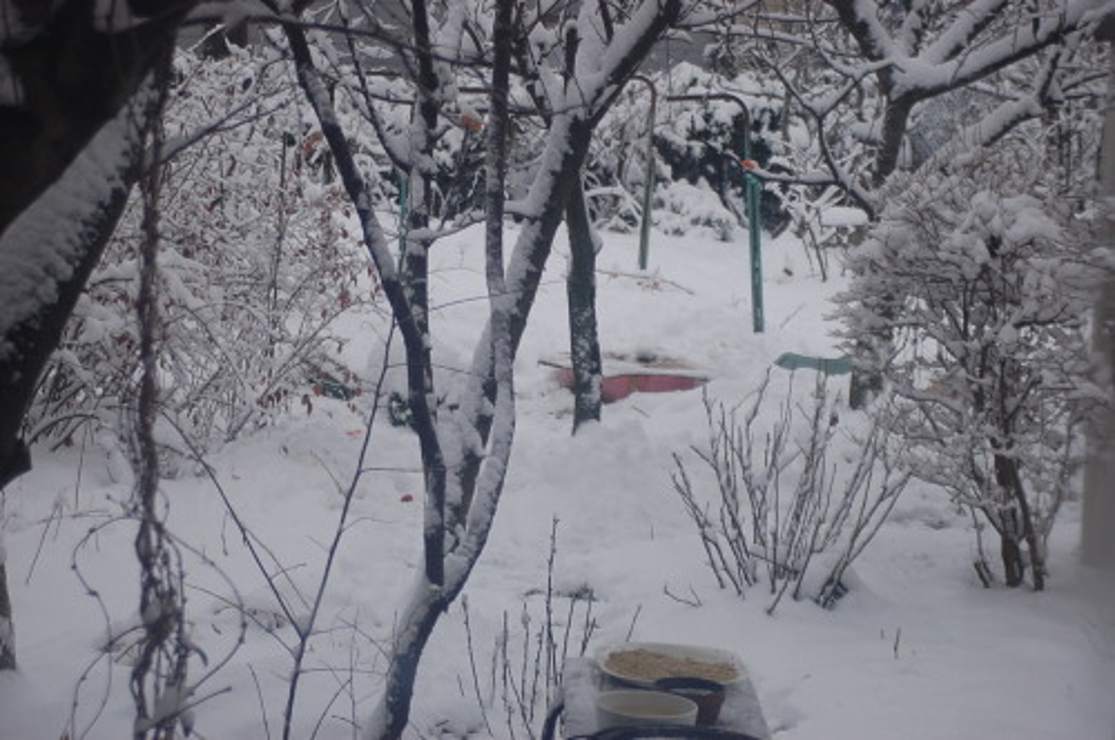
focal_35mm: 84
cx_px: 558
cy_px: 370
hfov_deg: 24.2
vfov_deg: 16.2
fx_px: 2598
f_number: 5.6
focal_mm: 56
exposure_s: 1/500
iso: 280
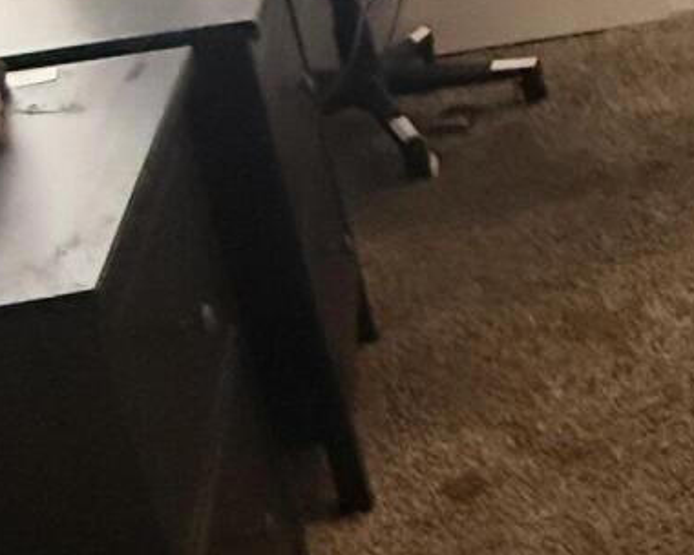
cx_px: 862
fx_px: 1479
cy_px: 206
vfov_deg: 21.2
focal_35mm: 72
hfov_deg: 23.8
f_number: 2.2
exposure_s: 1/60
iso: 1250
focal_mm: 2.22
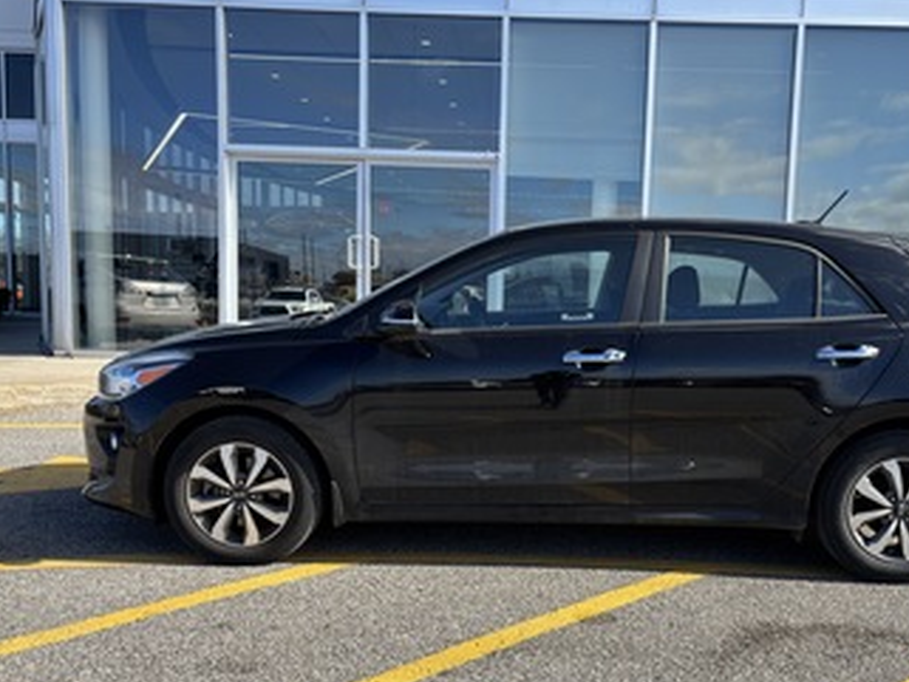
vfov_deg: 41.7
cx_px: 544
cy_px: 403
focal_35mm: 34
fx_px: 893
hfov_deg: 53.6
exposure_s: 1/1876
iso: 50
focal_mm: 5.96
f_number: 1.6
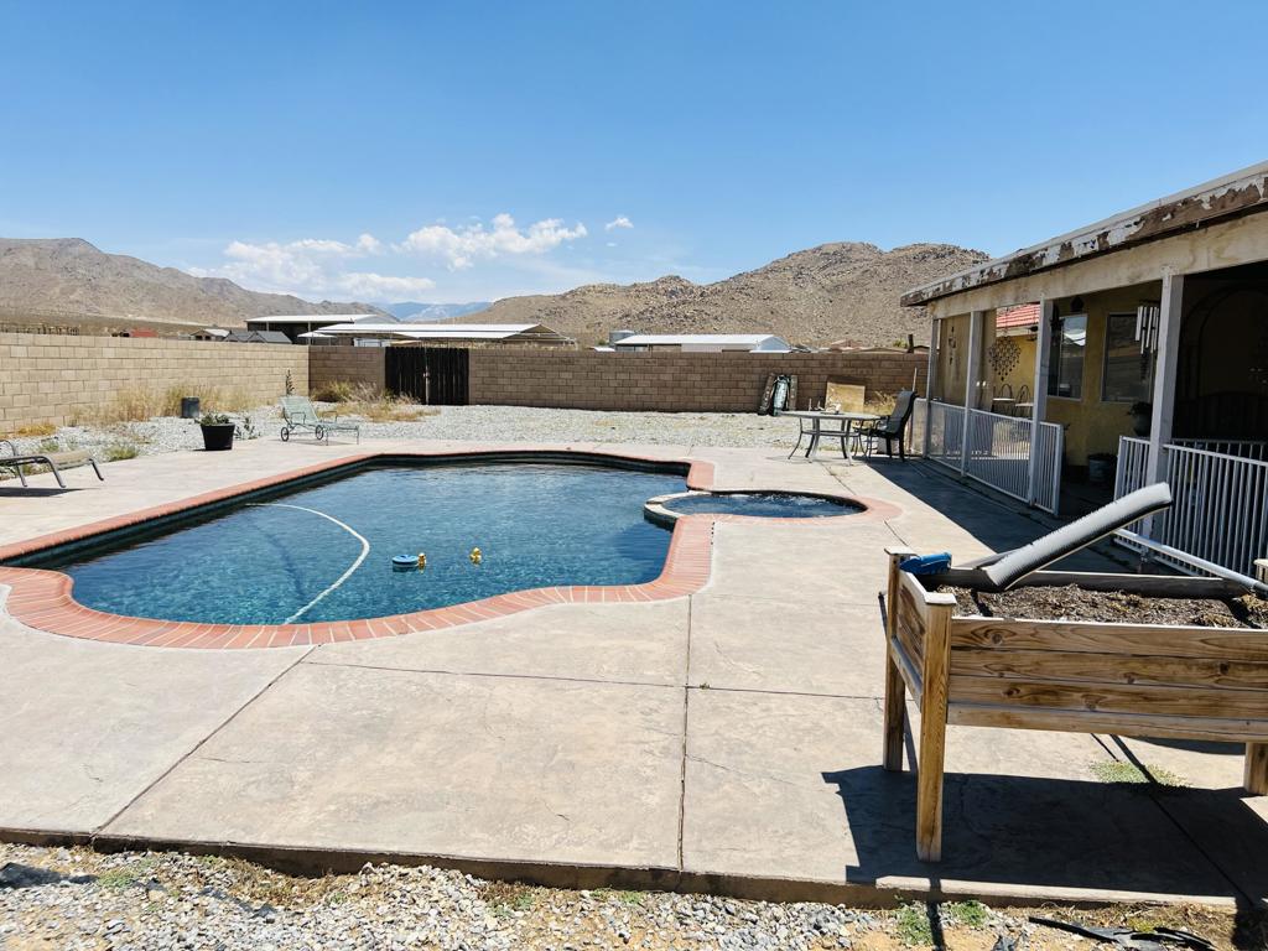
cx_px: 634
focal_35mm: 26
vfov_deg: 53.1
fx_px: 952
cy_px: 476
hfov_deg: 67.3
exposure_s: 1/5587
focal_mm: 5.7
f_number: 1.5
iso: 50
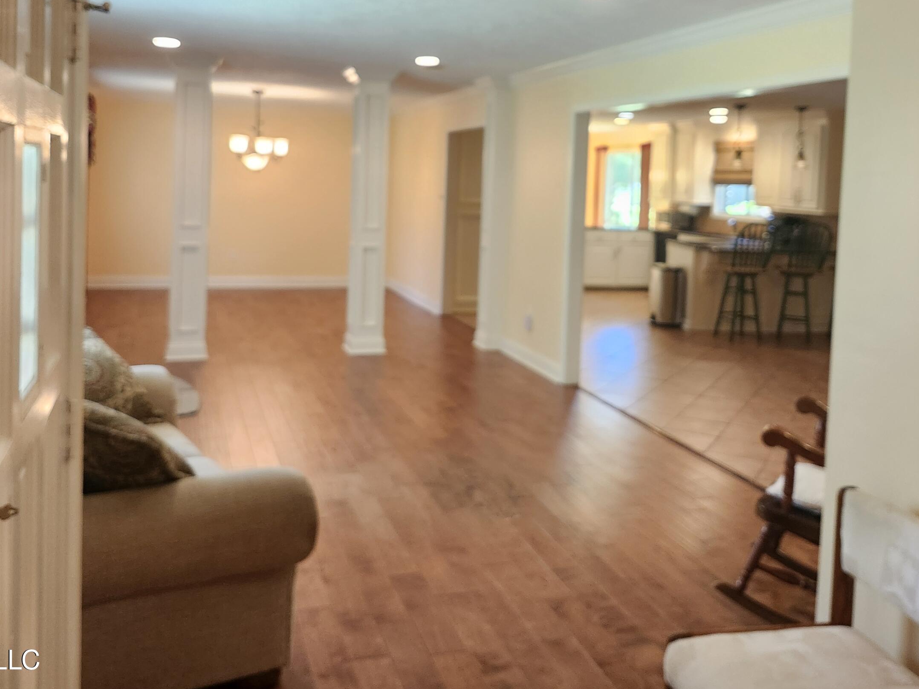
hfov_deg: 56.8
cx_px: 483
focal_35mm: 32
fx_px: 850
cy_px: 225
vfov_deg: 43.5
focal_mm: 5.54
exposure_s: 1/120
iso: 800
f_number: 1.8
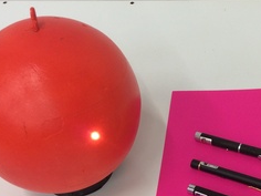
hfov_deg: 29.7
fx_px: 490
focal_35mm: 65
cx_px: 169
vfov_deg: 22.5
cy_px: 130
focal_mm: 3.3
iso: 50
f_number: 2.4
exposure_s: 1/24
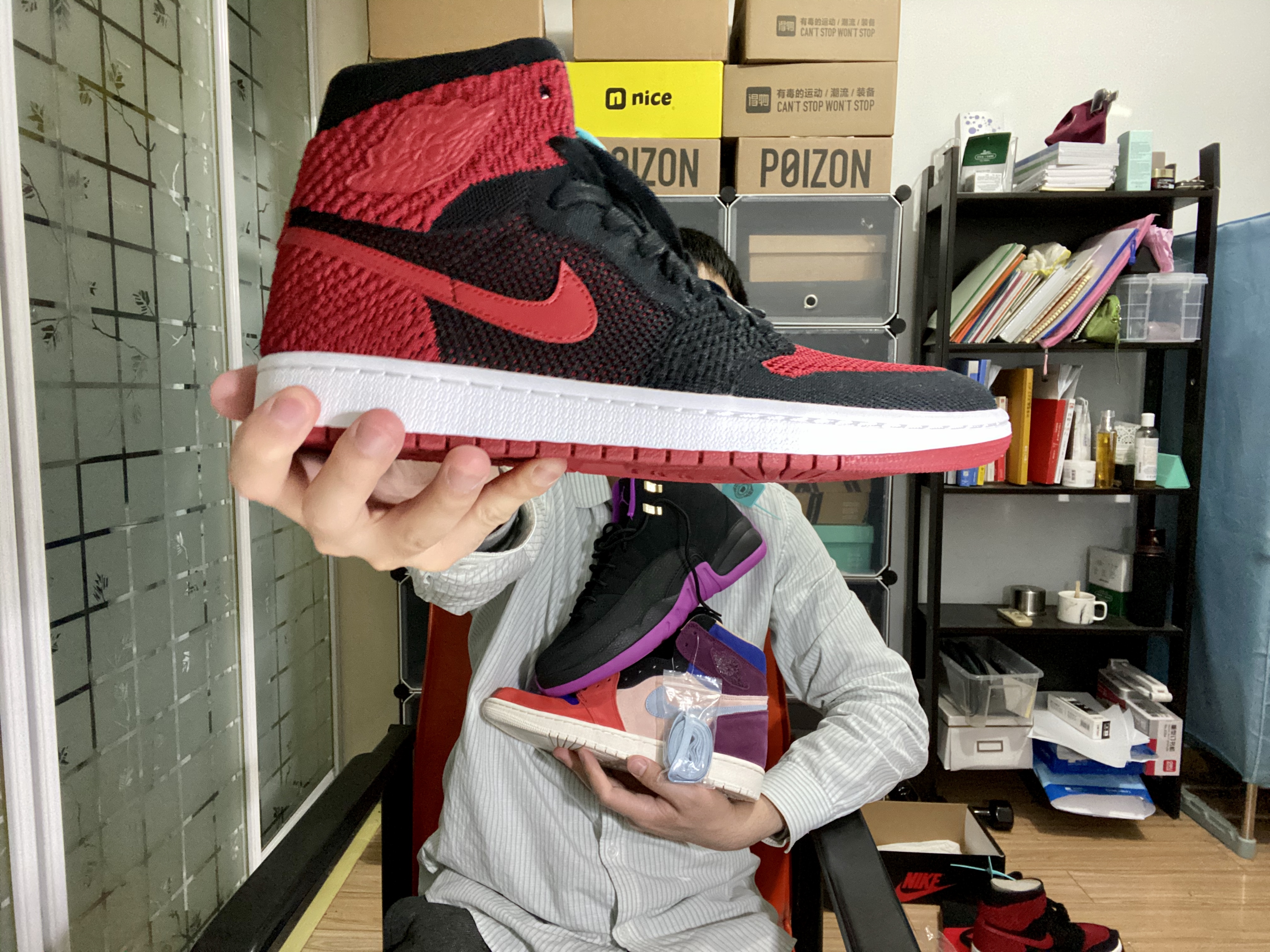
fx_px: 844
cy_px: 476
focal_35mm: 23
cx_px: 635
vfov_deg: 58.9
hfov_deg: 73.9
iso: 640
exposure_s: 1/25
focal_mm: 2.71
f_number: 2.2
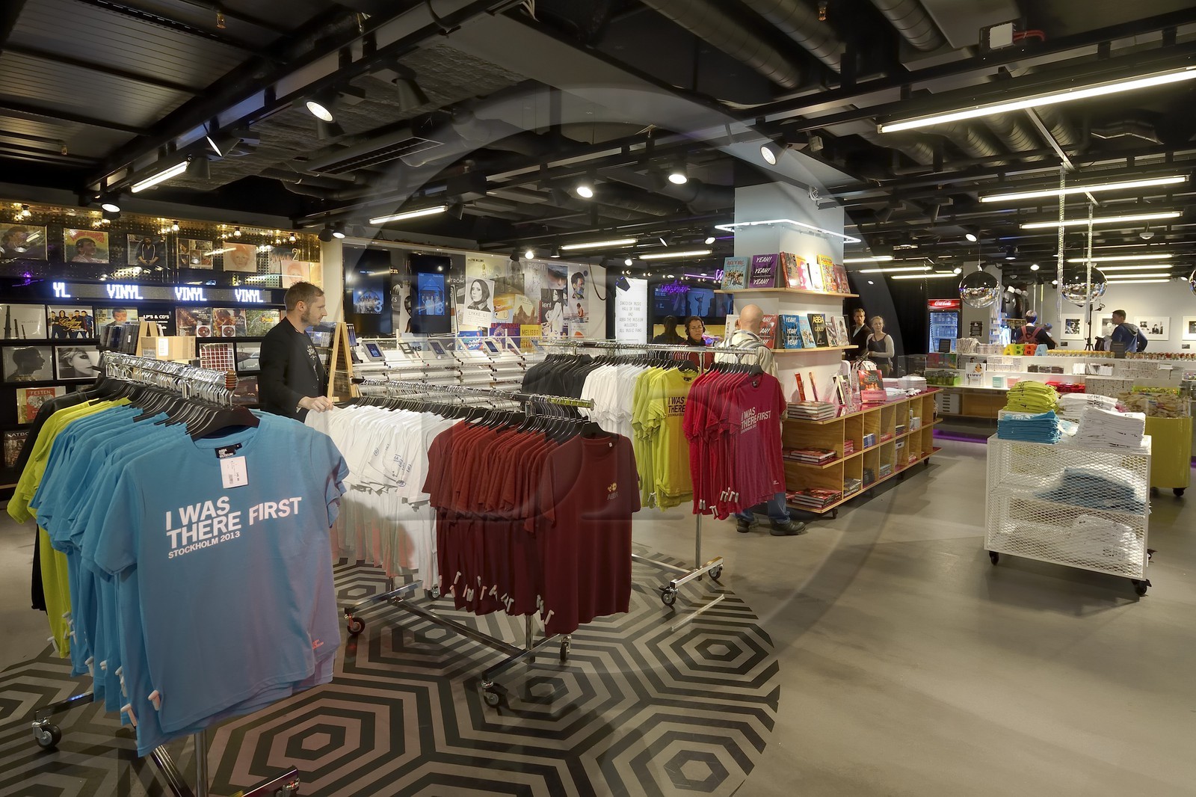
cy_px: 398
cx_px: 598
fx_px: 598
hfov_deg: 90.0
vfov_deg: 67.4
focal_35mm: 18
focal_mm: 18
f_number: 6.3
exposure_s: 1/160
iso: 1600
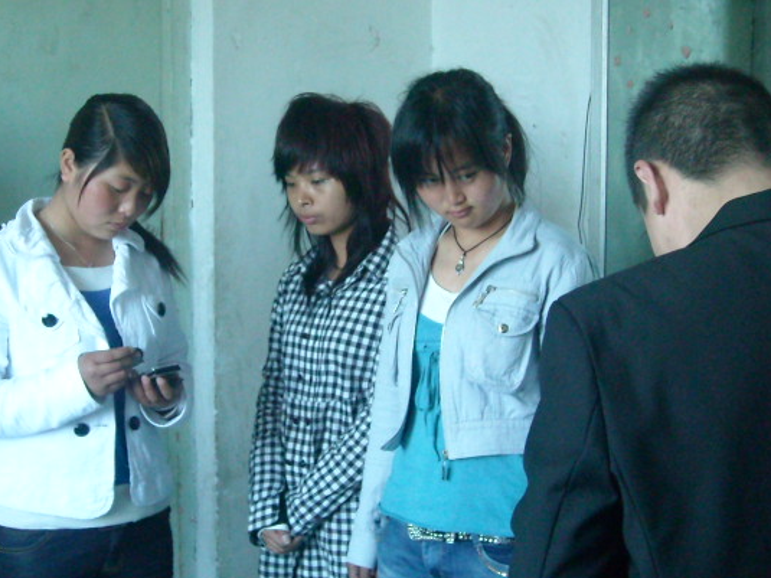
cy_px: 311
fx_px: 1492
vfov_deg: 21.9
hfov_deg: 28.9
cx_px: 317
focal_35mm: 67
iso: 400
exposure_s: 1/60
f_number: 2.8
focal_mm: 5.7
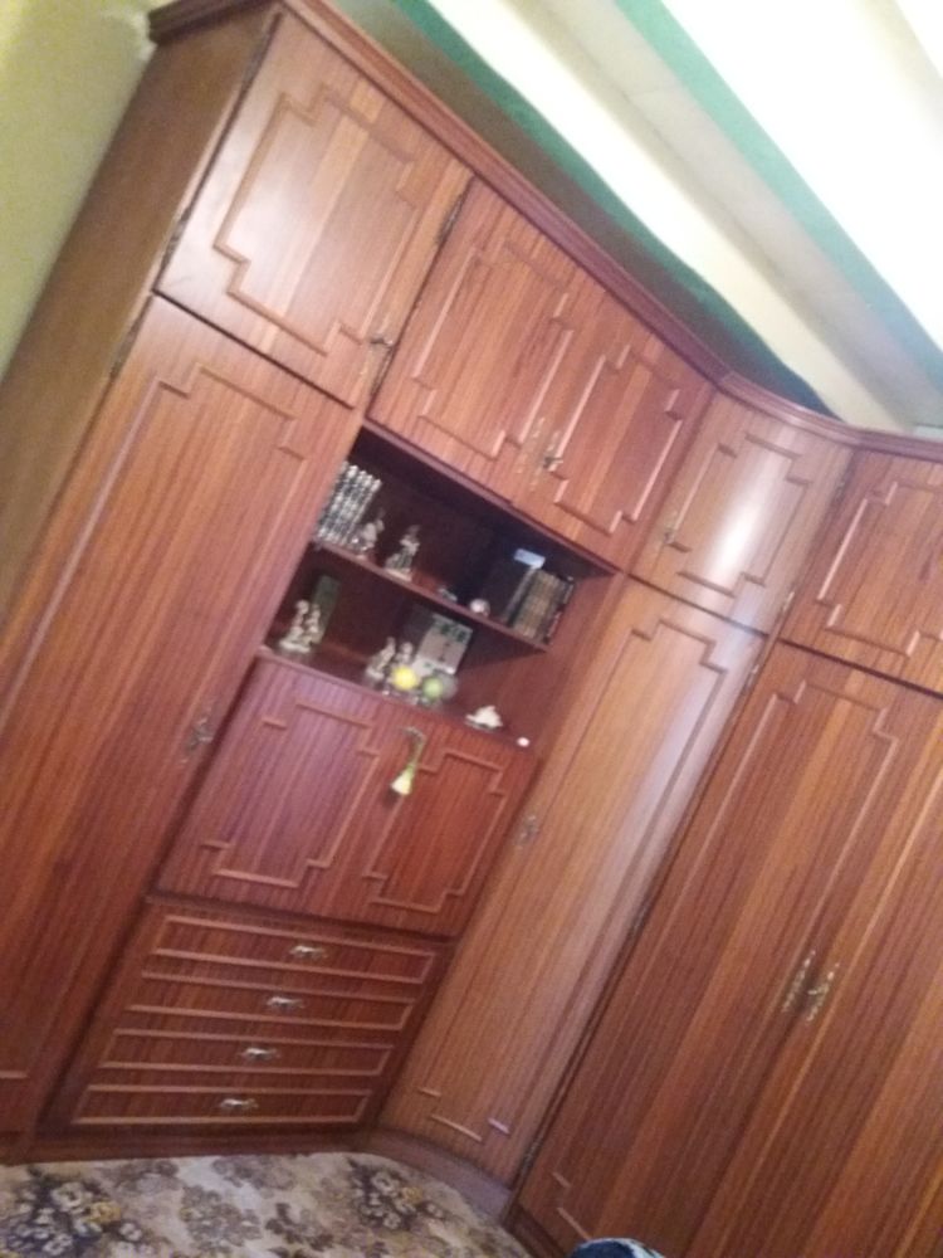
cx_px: 472
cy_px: 629
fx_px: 1017
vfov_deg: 63.4
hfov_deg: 49.7
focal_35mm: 28
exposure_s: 1/17
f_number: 1.9
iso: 800
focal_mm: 3.7
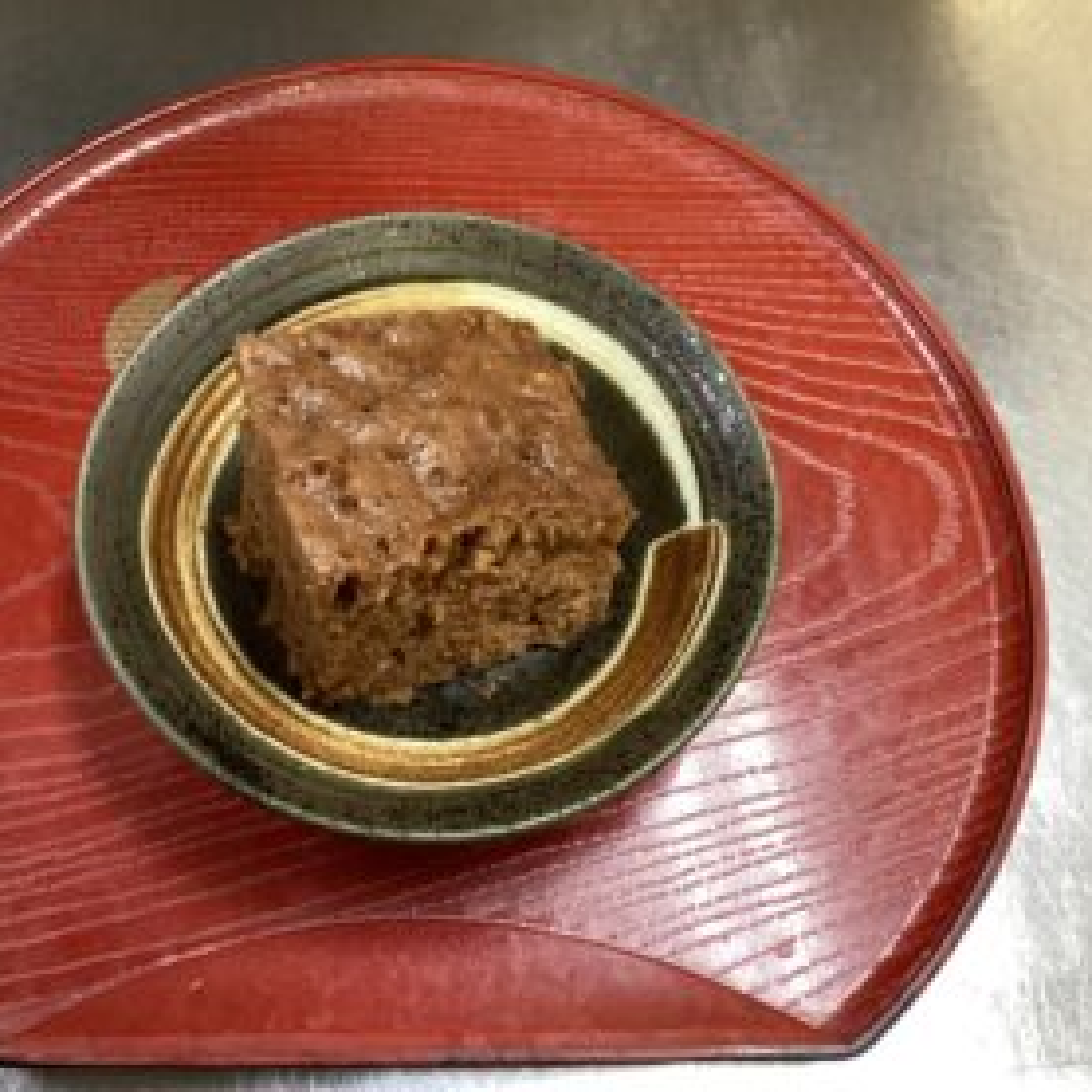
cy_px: 544
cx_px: 410
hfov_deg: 44.6
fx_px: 1321
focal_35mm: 37
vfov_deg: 44.9
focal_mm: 3.3
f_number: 2.4
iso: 320
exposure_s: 1/40
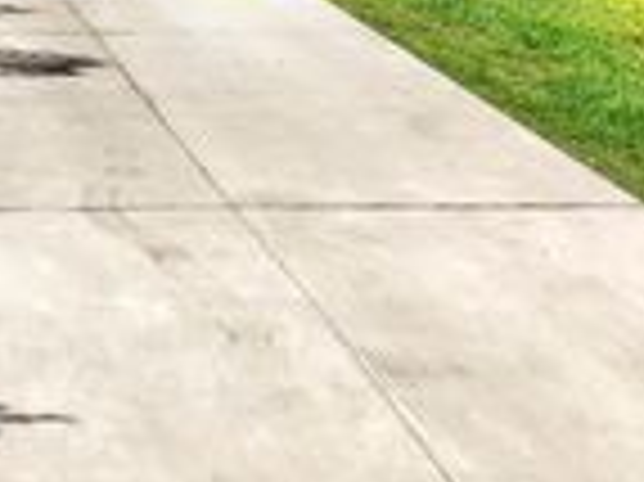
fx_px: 1561
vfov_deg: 16.2
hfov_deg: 21.0
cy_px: -214
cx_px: -212
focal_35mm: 84
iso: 100
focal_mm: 4.39
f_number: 2.8
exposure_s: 1/1250
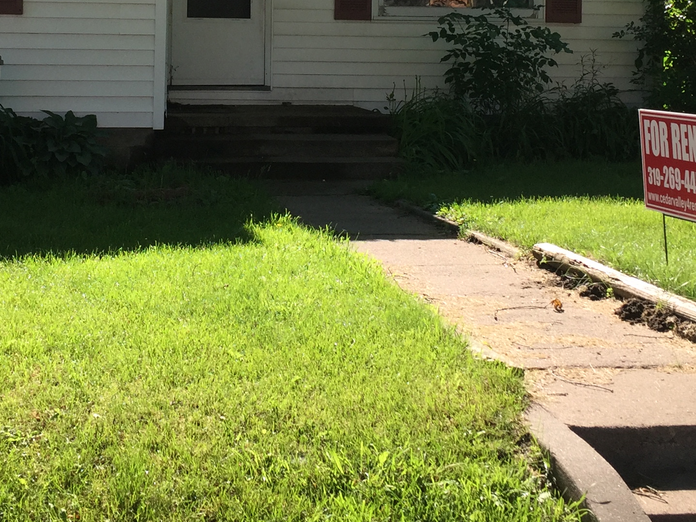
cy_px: 13
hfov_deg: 29.2
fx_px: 1327
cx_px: 240
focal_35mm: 66
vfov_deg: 21.6
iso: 32
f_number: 2.2
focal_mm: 4.15
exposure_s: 1/791
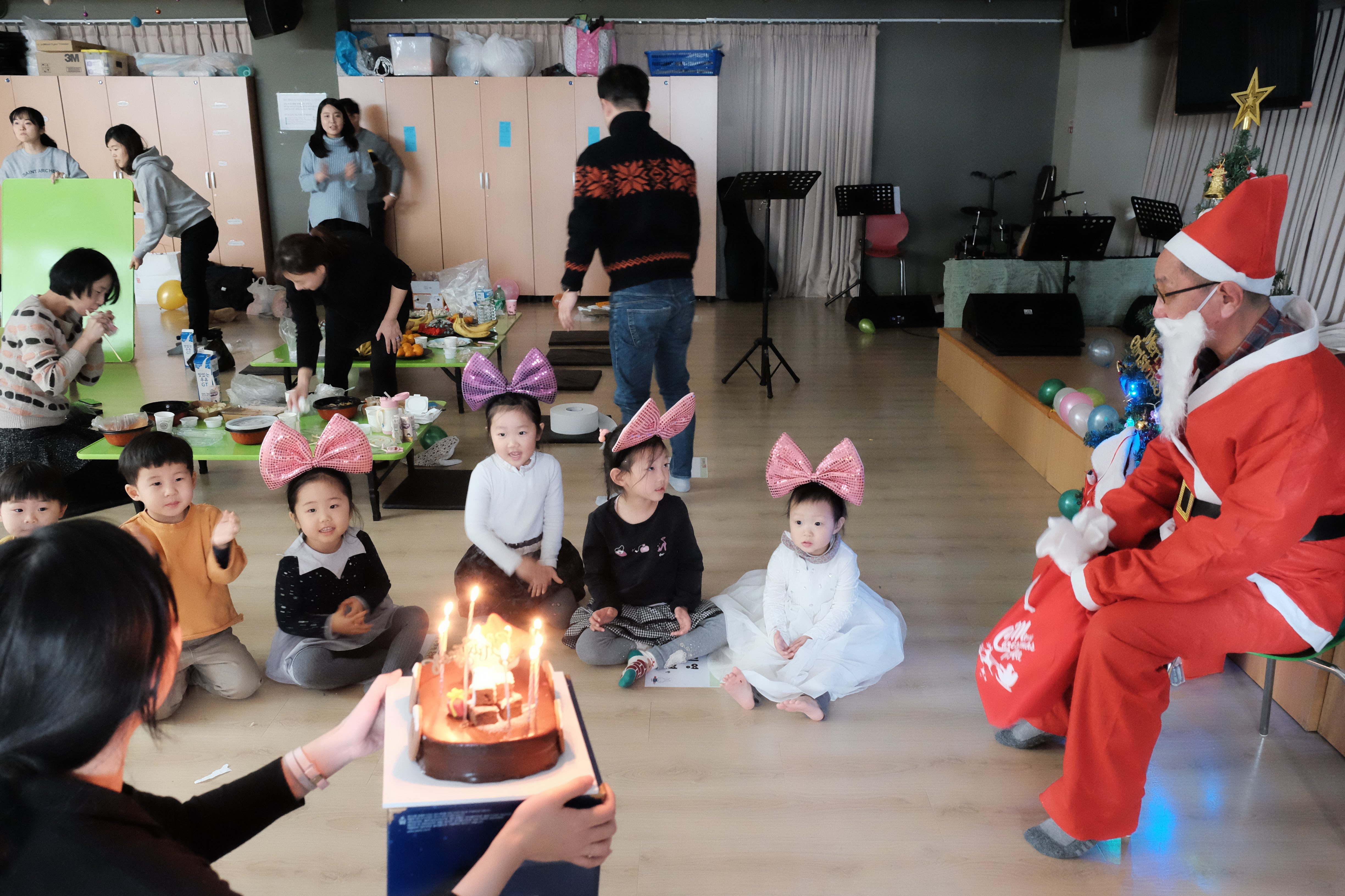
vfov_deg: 47.9
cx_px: 672
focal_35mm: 27
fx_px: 1009
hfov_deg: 67.4
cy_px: 448
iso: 6400
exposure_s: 1/20
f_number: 4.5
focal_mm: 18
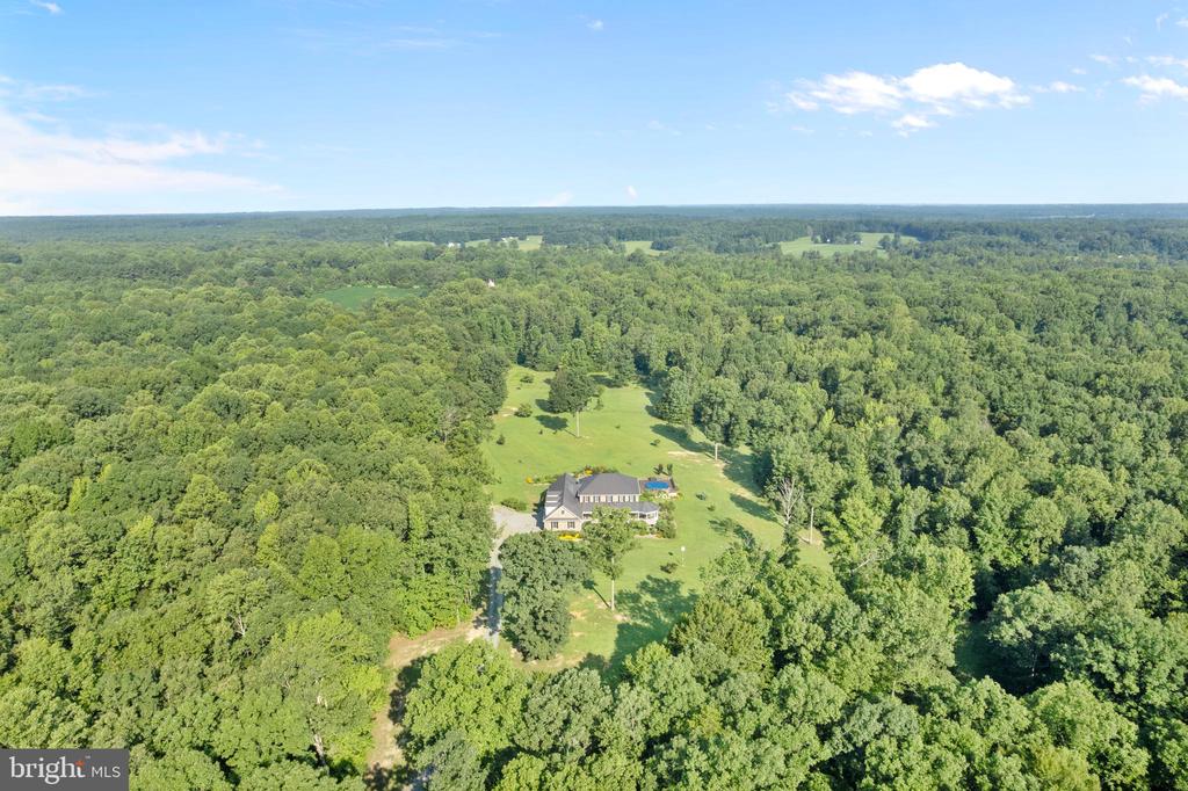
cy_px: 396
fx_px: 726
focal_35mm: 22
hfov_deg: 78.6
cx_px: 594
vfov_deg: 57.2
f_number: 2.8
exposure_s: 1/1500
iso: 100
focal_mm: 8.38
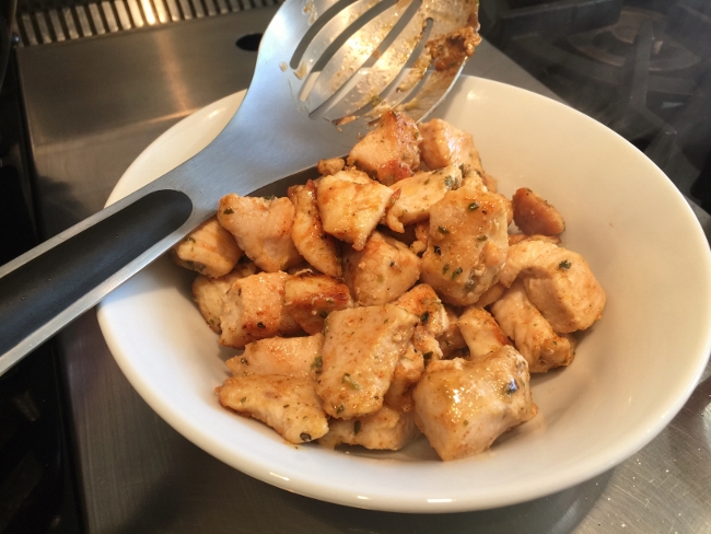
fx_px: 596
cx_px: 356
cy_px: 267
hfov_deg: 61.6
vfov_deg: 48.3
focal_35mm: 29
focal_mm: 4.15
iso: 32
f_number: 2.2
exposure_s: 1/40
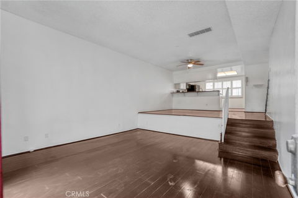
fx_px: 124
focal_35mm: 15
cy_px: 99
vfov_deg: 77.3
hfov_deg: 100.4
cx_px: 149
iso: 3200
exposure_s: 1/30
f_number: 4
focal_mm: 10
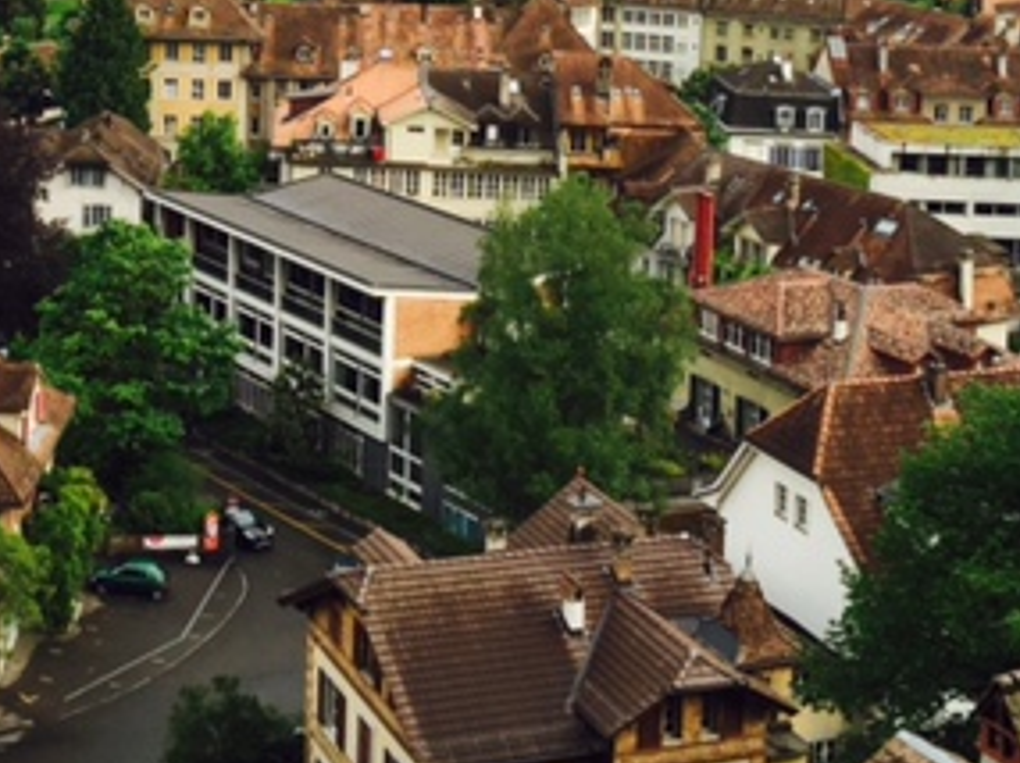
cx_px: 203
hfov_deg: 29.2
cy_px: -68
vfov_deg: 21.4
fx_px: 1914
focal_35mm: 65
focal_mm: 4.15
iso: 32
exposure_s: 1/373
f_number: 2.2
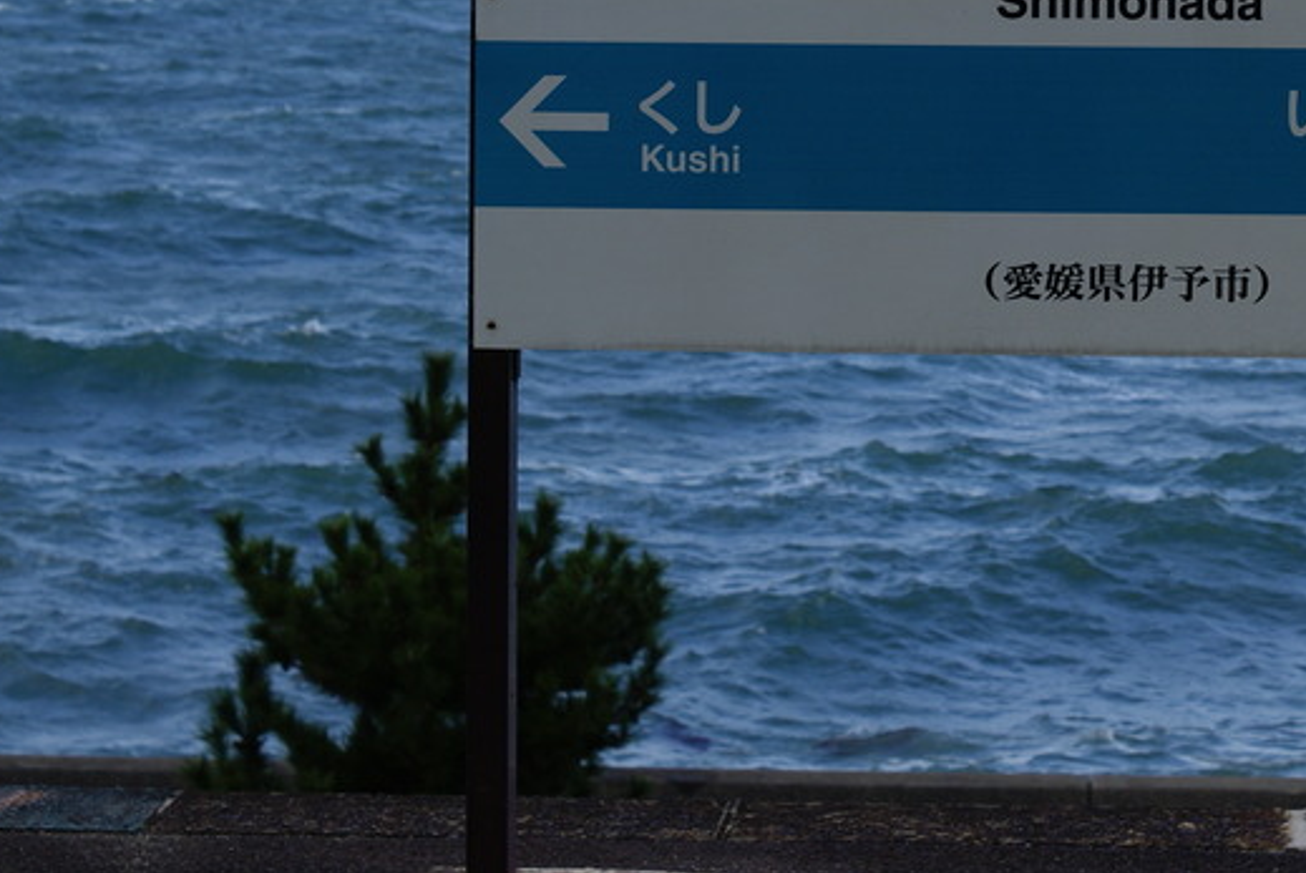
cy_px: 47
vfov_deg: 9.2
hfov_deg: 13.8
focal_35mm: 148
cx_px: 1009
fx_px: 5373
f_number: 6.3
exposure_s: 1/200
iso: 100
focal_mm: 50
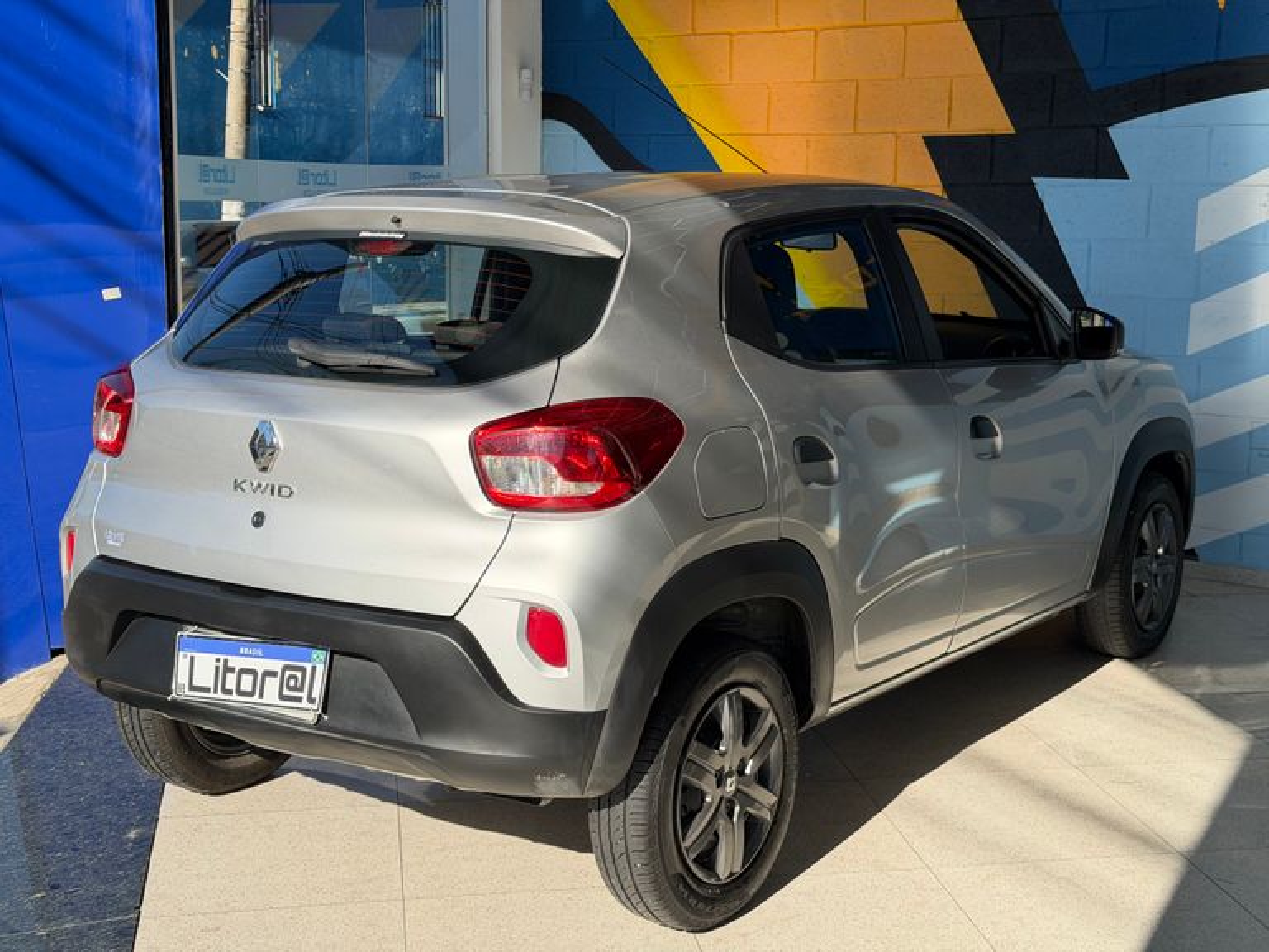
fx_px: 1760
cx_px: 634
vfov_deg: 30.3
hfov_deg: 39.7
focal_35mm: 48
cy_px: 476
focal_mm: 6.76
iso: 100
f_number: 1.78
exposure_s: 1/4587
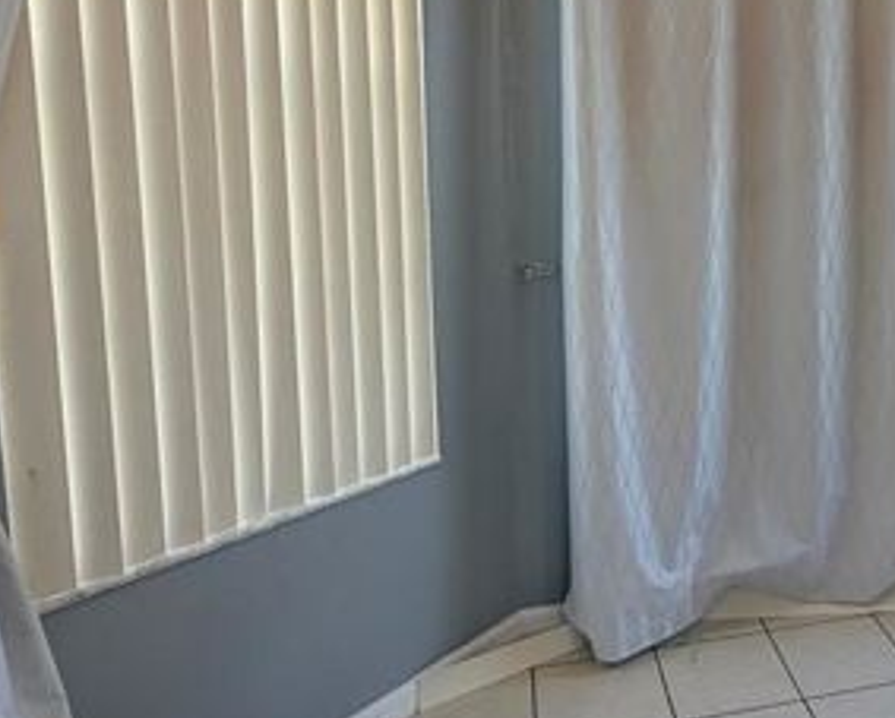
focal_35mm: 34
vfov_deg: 42.8
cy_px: 234
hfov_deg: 48.1
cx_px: 780
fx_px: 902
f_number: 2.2
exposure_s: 1/120
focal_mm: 2.22
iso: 125
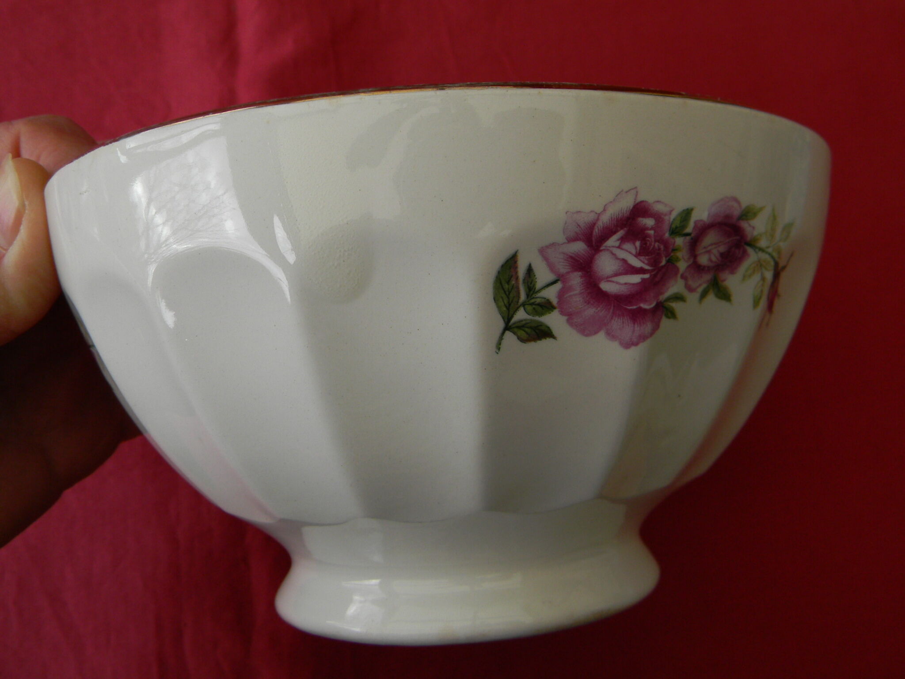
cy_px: 340
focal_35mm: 28
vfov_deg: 49.7
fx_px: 732
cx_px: 452
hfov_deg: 63.4
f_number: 3.5
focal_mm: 5
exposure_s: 1/102
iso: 80
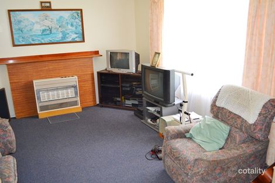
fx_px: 229
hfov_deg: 61.9
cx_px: 138
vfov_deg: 43.6
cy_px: 92
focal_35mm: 30
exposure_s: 1/80
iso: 400
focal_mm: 20
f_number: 4
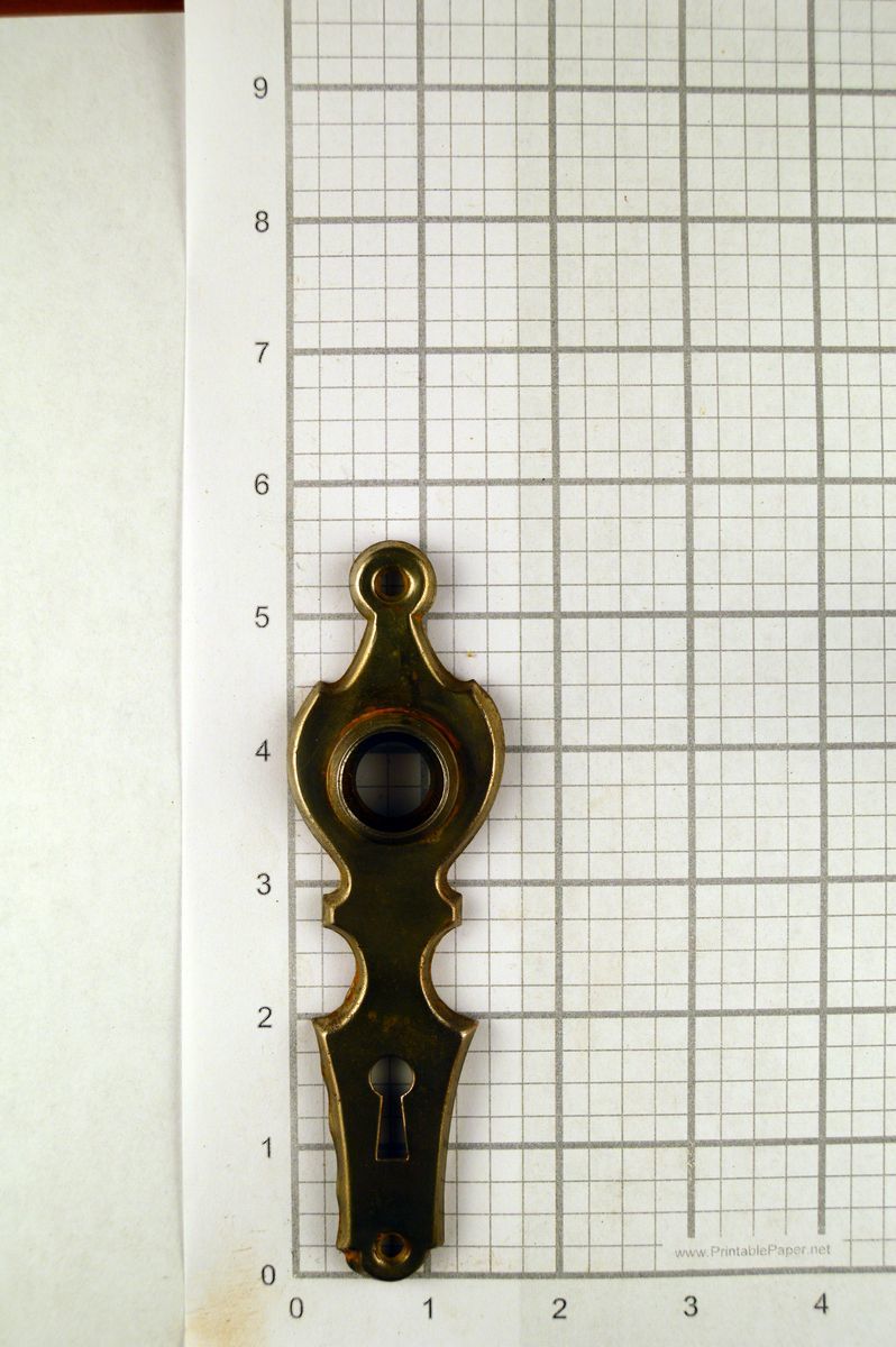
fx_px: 1290
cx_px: 448
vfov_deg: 55.1
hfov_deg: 38.3
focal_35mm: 34
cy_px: 674
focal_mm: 23
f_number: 5.6
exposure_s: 1/60
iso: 140
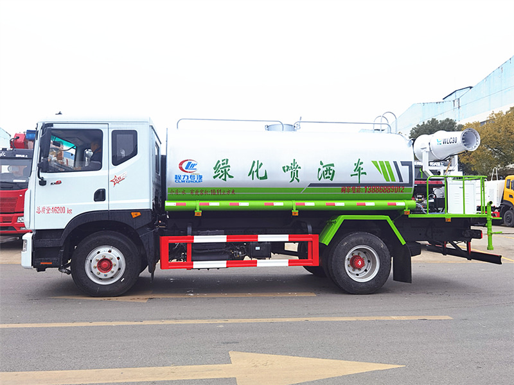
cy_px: 192
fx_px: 401
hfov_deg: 65.3
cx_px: 257
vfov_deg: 51.4
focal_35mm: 27
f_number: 1.9
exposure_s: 1/1144
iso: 50
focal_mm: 6.71
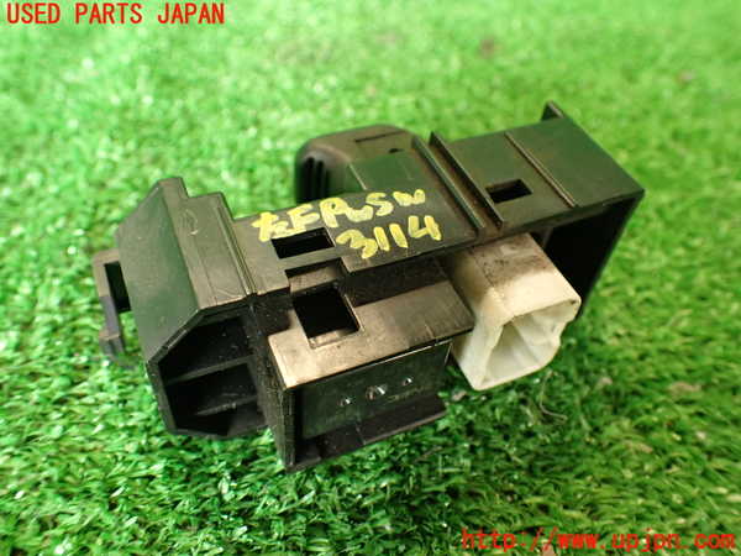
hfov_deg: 60.0
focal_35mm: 30
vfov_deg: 46.8
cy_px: 278
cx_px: 370
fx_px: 642
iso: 250
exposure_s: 1/30
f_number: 2.3
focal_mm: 5.4
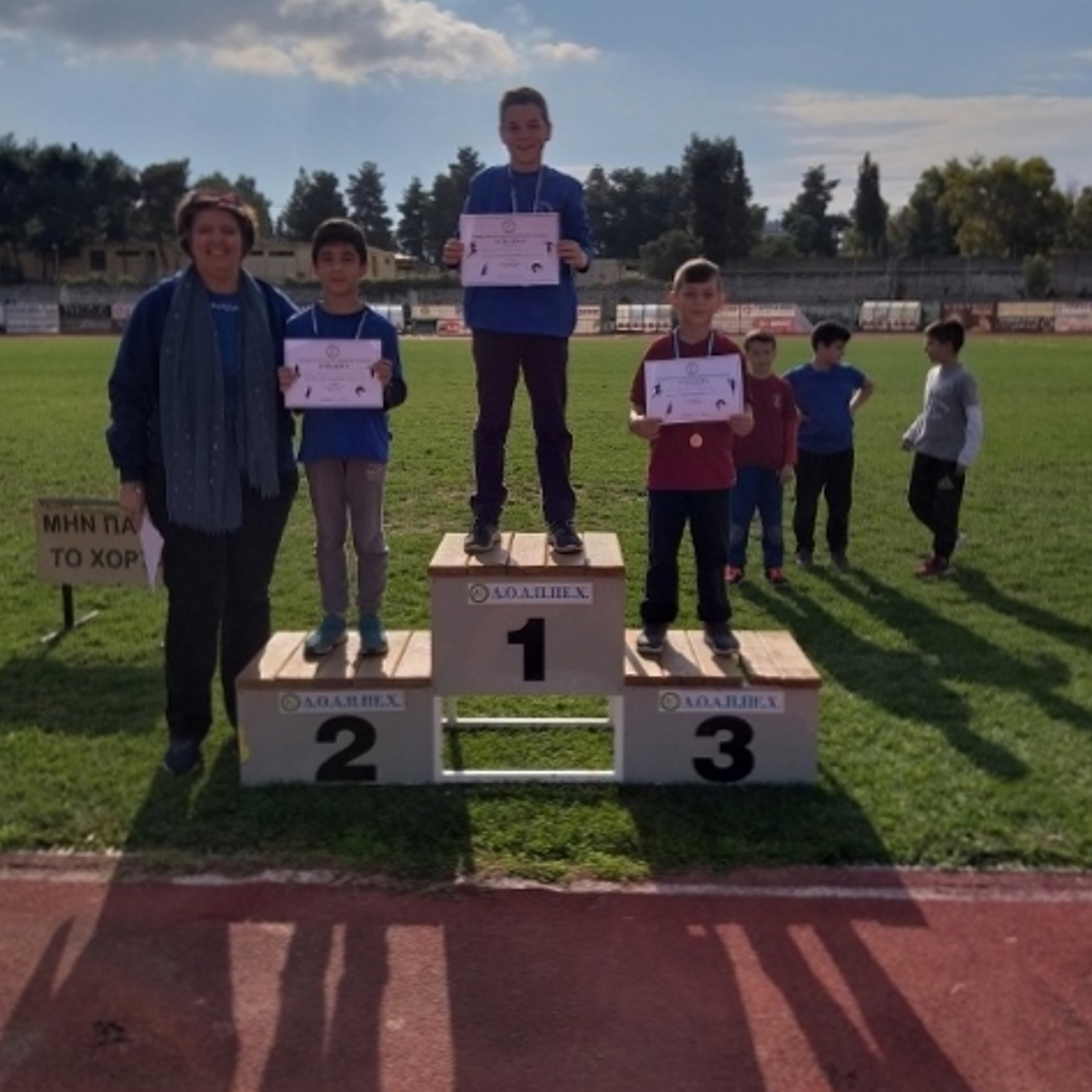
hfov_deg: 52.5
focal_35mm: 31
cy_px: 469
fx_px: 1106
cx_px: 543
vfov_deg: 52.4
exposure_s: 1/4719
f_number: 1.7
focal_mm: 3.93
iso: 40
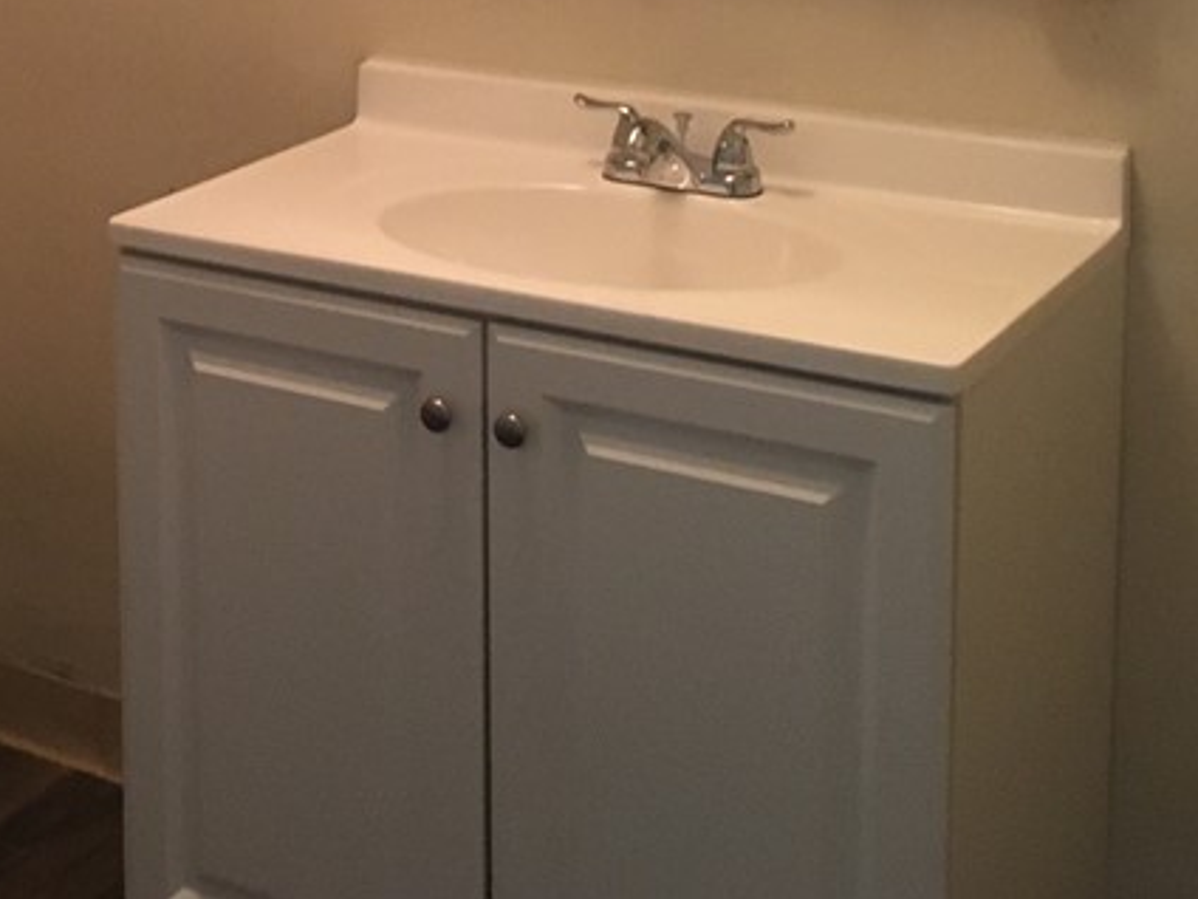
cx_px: 158
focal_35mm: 70
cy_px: -90
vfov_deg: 20.1
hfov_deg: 27.0
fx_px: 2423
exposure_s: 1/30
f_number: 2.2
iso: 200
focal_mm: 4.15
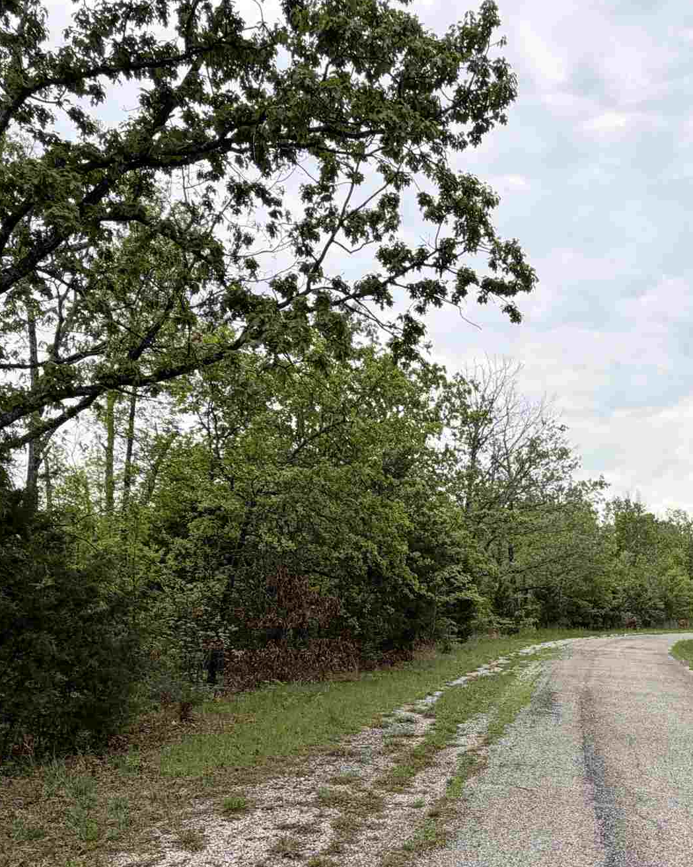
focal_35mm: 32
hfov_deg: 45.0
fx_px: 821
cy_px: 671
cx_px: 467
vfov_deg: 52.7
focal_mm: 2.22
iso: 50
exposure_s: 1/502
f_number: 2.2
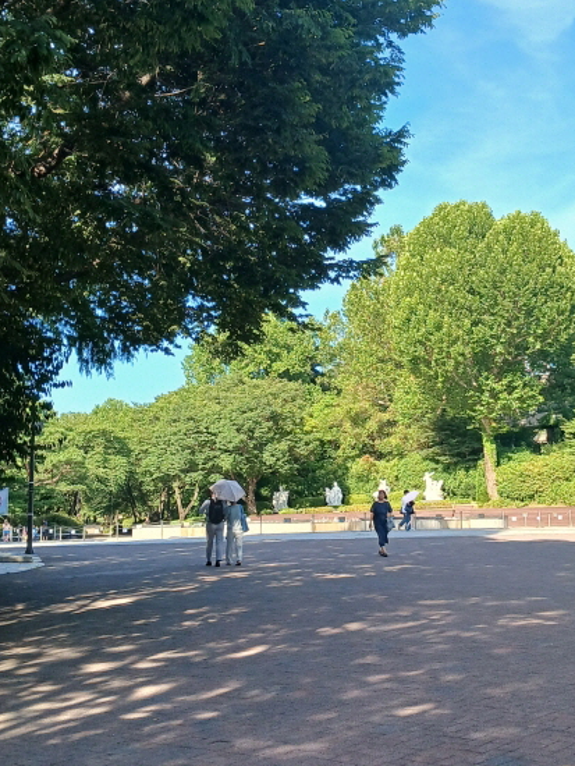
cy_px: 358
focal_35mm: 53
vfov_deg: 36.1
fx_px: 1173
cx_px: 369
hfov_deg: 27.4
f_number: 1.8
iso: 20
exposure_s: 1/190
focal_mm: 4
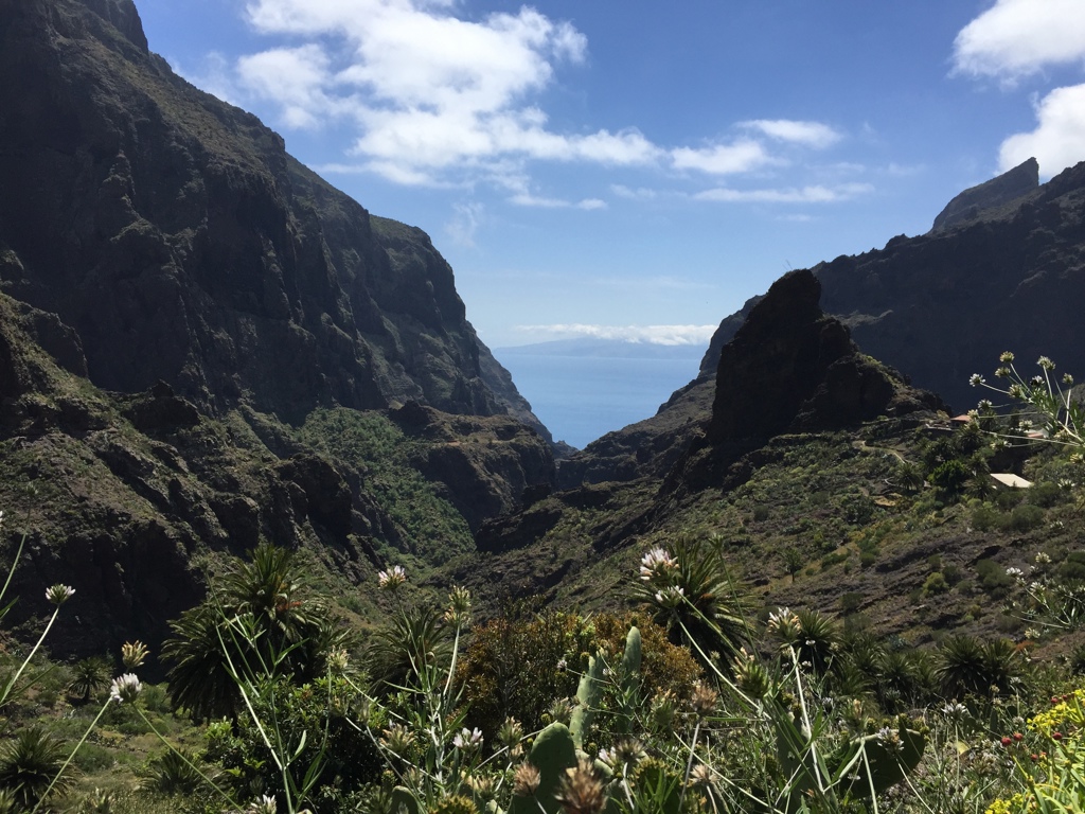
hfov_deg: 61.7
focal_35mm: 29
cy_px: 407
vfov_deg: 48.2
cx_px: 542
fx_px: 909
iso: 32
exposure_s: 1/2825
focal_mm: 4.15
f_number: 2.2
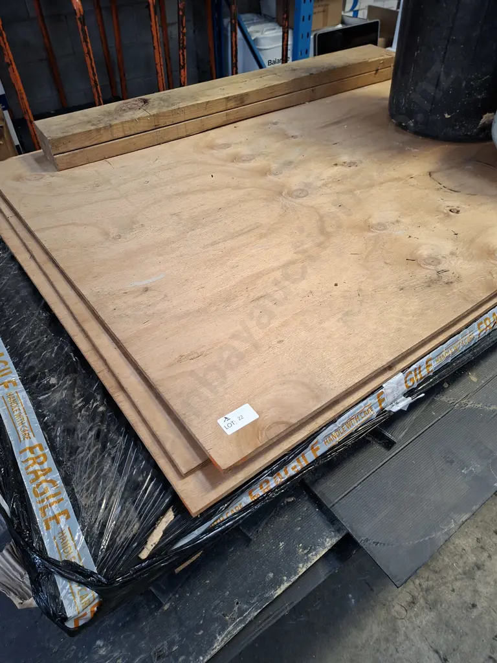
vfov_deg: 73.9
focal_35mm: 23
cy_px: 332
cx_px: 248
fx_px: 440
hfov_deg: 58.9
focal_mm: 5.54
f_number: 1.8
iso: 200
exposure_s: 1/100
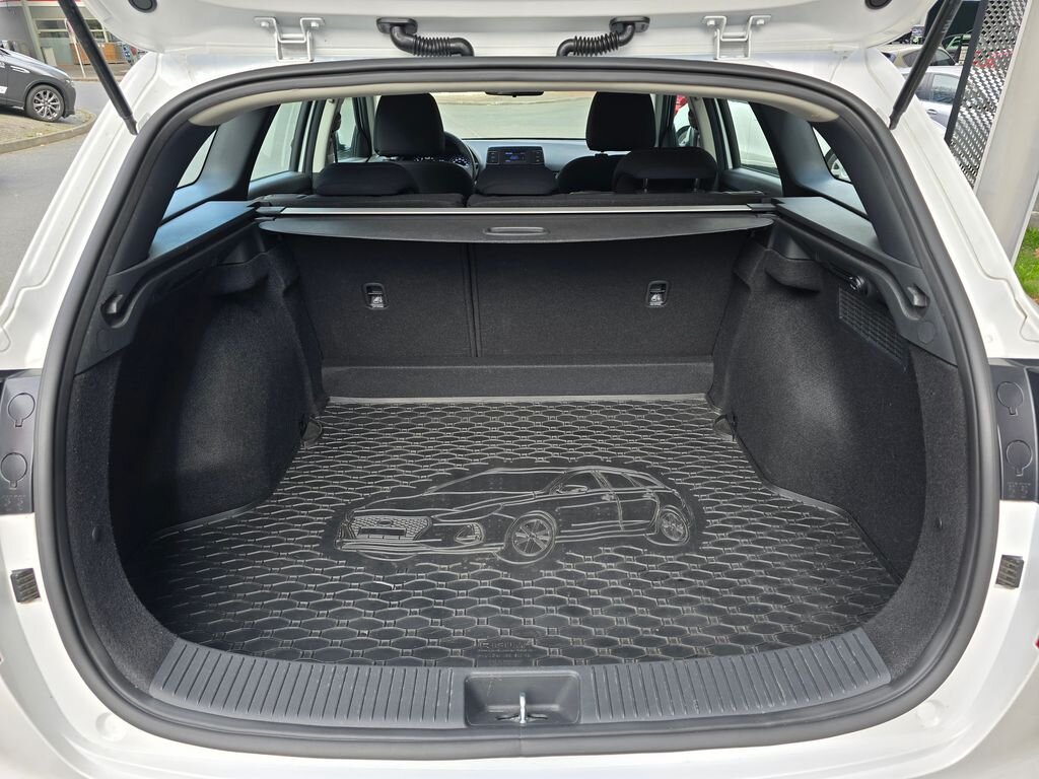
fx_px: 690
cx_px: 520
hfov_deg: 73.9
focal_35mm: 23
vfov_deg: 58.9
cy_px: 390
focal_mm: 6.3
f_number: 1.7
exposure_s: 1/180
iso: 40
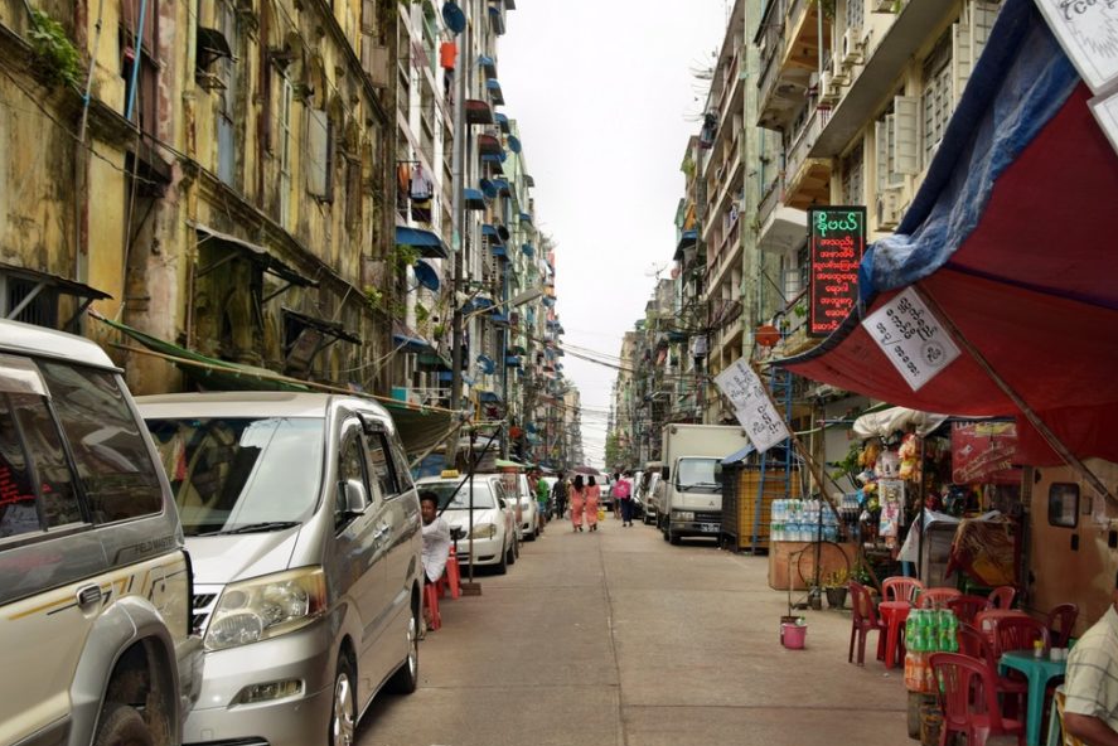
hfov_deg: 43.5
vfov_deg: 29.8
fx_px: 1398
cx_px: 644
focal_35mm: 45
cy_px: 428
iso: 160
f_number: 6.3
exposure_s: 1/200
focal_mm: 26
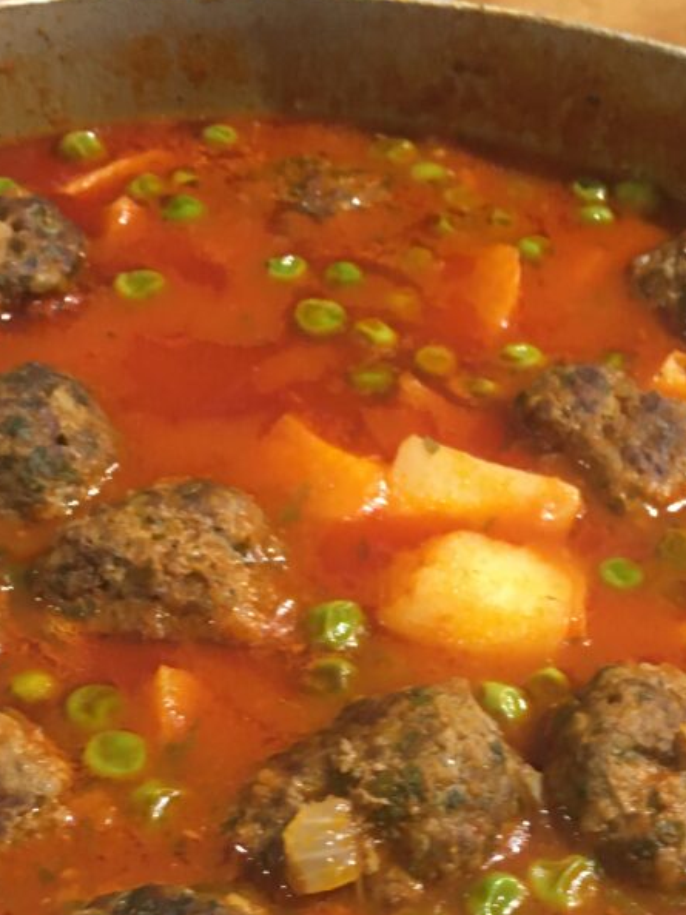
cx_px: 384
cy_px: 767
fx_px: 1322
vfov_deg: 36.5
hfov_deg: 29.1
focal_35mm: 50
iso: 200
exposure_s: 1/20
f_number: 2.2
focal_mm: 4.15
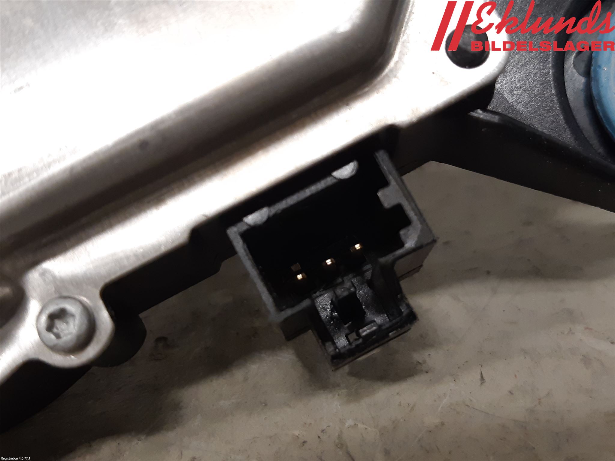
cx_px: 308
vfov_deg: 53.1
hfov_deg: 67.3
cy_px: 230
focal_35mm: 26
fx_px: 462
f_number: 1.7
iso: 160
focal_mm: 3.93
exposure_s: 1/50
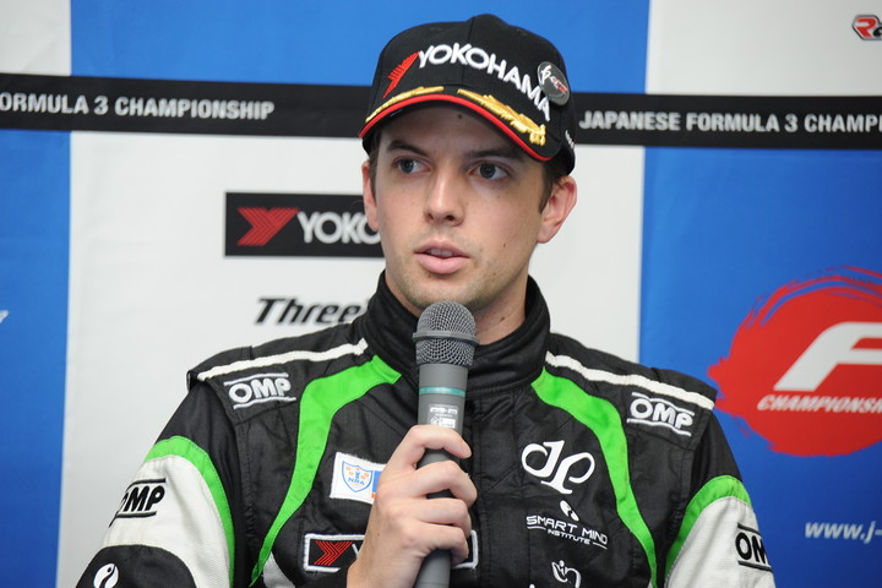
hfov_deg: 10.3
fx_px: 4900
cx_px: 441
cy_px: 294
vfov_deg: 6.9
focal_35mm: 200
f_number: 6.7
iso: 800
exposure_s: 1/60
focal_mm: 200
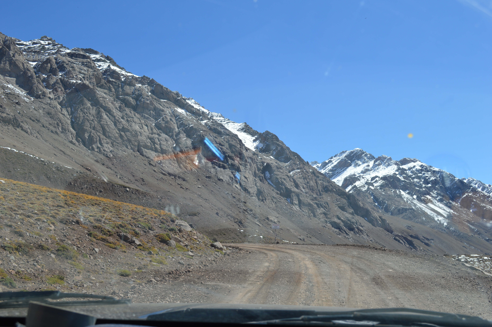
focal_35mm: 39
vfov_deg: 34.1
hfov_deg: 49.6
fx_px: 533
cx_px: 246
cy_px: 164
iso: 100
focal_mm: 26
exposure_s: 1/200
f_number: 7.1
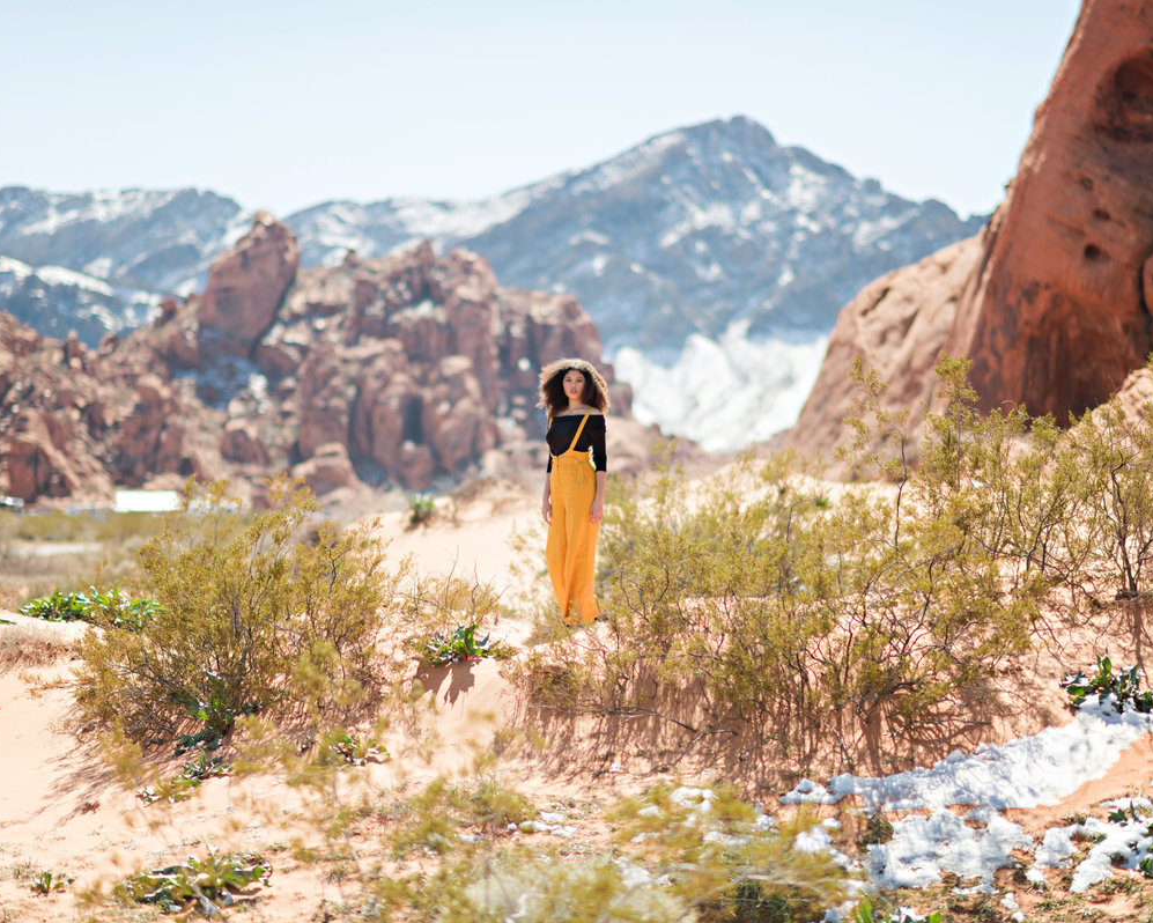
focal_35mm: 96
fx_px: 3277
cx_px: 575
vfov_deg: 16.0
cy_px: 462
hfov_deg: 20.0
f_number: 1.6
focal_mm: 85
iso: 125
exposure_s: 1/5000
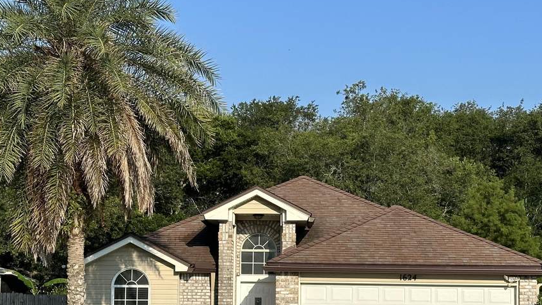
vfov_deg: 15.3
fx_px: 1136
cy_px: 217
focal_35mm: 79
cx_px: 278
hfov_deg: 26.8
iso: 64
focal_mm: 6.86
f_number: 1.78
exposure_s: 1/3876
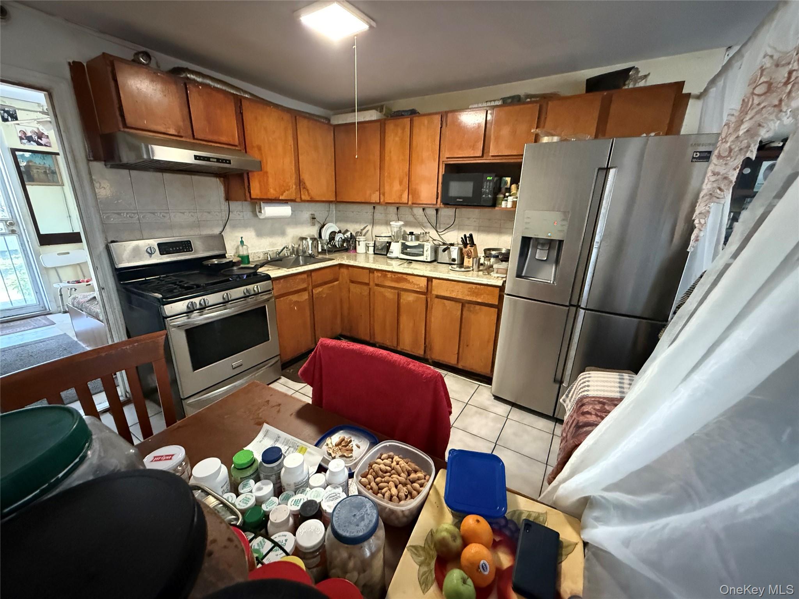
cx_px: 400
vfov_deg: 85.7
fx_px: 323
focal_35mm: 14
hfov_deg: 102.1
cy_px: 300
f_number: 2.2
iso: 1600
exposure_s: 1/40
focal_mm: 2.22
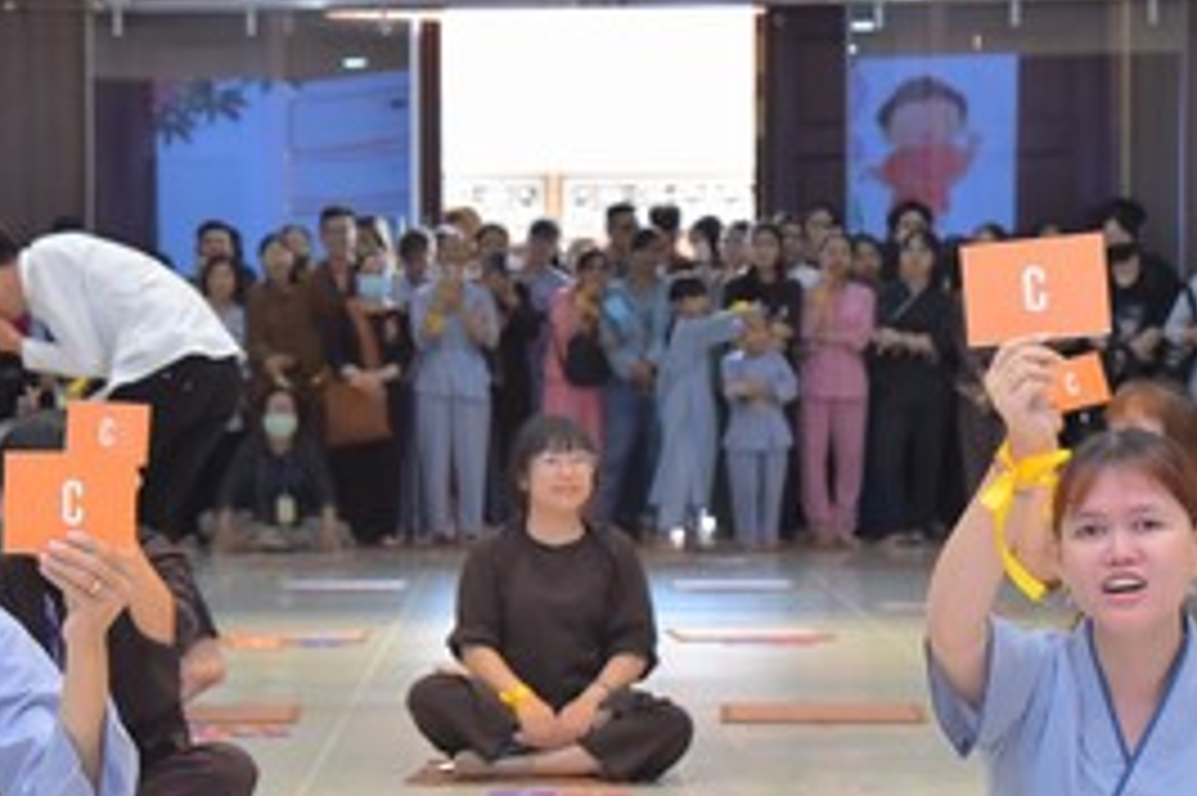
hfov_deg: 16.1
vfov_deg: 10.8
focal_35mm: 127
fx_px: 4220
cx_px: 414
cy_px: 398
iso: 1600
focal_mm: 52
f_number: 5.6
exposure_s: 1/160
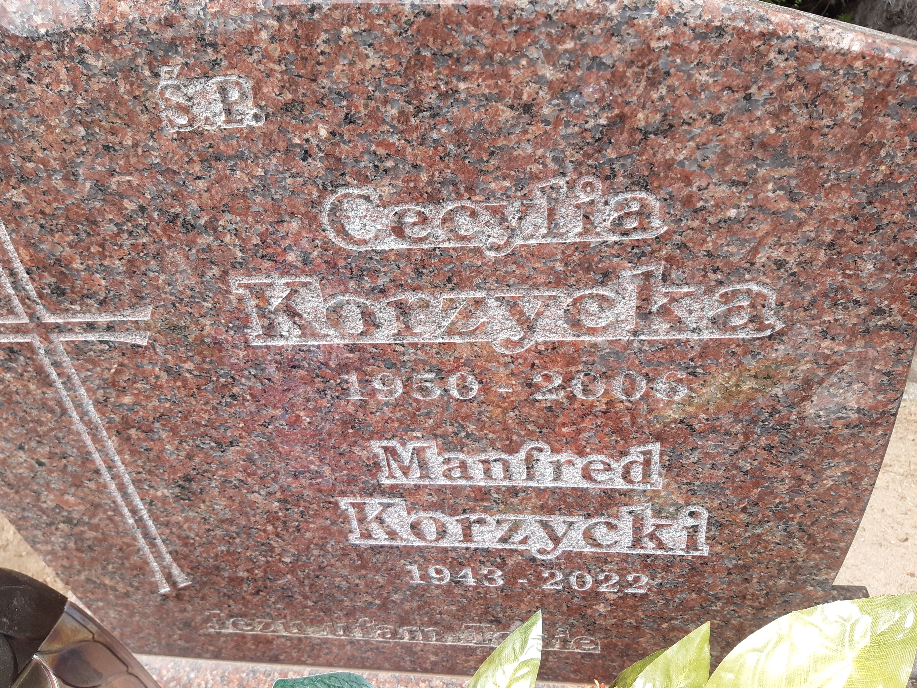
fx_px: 689
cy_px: 344
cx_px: 458
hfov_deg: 67.3
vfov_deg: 53.1
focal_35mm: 26
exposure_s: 1/504
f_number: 1.7
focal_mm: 3.92
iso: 40
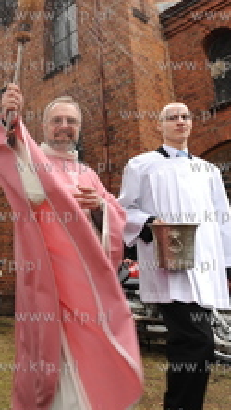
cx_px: -48
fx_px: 348
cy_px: 190
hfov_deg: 30.9
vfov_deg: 60.9
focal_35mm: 32
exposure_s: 1/80
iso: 400
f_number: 5.6
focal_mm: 17
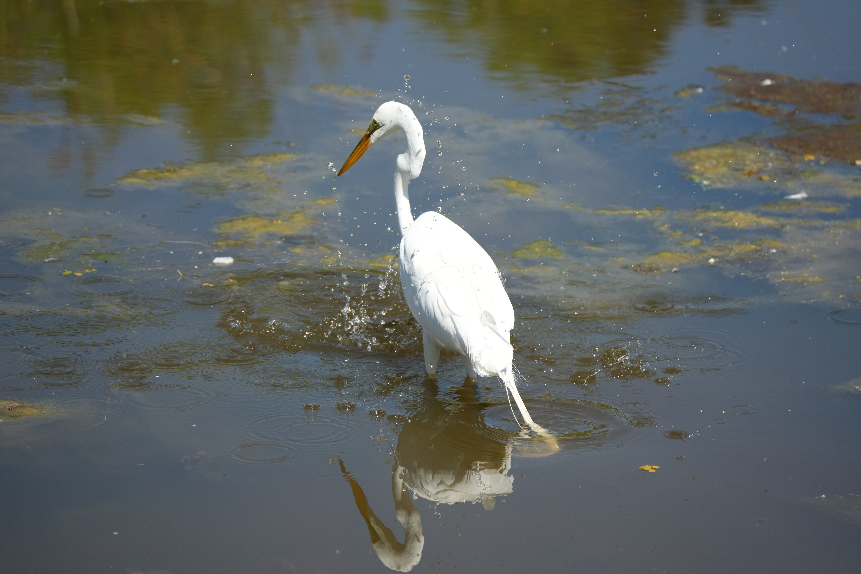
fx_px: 5644
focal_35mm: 236
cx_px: 430
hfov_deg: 8.7
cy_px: 287
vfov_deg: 5.8
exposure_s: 1/2500
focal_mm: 236
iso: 800
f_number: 6.3
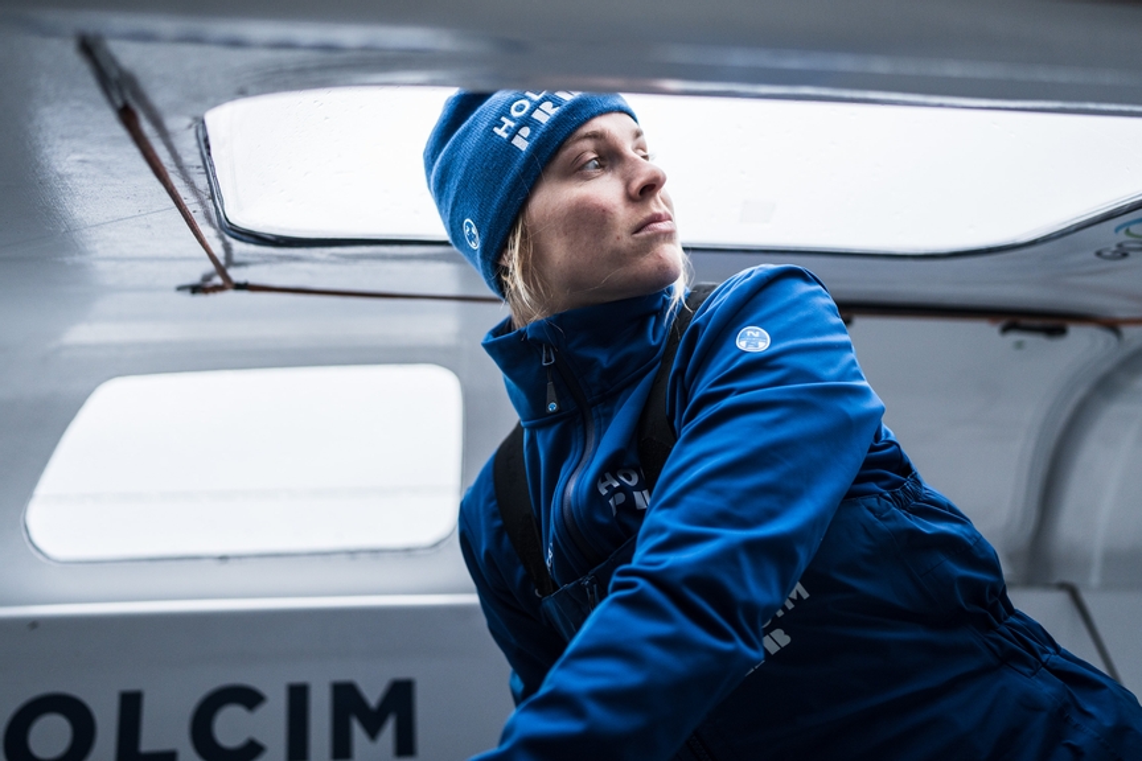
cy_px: 380
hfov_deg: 54.4
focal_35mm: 35
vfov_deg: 37.9
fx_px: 1110
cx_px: 571
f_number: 1.4
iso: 500
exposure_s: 1/1000
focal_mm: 35
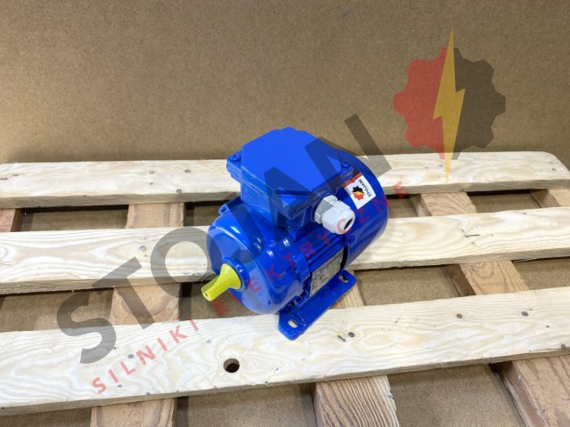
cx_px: 285
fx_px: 428
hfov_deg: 67.3
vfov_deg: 53.1
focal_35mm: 26
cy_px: 214
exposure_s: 1/151
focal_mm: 4.25
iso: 32
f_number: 1.8
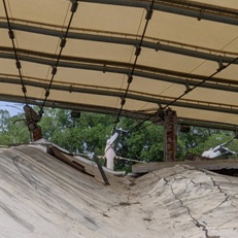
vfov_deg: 34.7
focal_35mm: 49
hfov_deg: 34.3
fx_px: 381
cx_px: 73
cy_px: 129
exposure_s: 1/1185
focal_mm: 2.22
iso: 33
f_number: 2.2
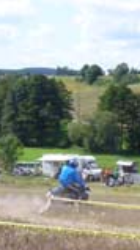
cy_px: 209
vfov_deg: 21.9
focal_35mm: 96
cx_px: 181
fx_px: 636
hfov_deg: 12.2
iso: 80
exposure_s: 1/200
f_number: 5.6
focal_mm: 5.8
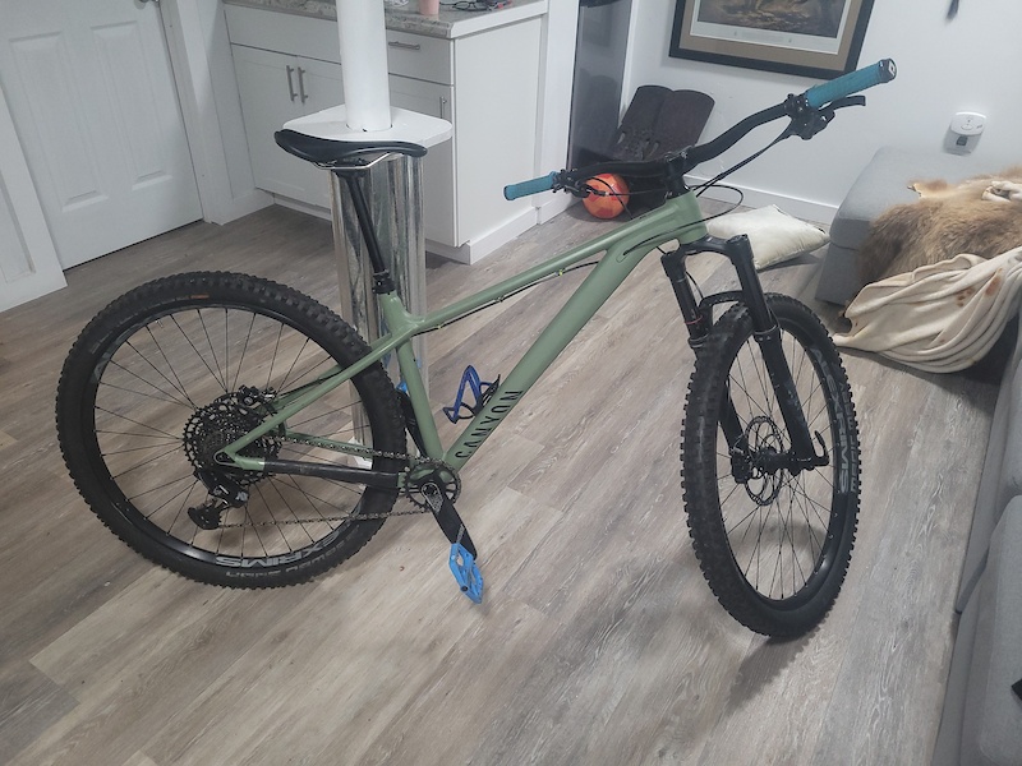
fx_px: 768
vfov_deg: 53.1
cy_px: 383
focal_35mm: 26
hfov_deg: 67.3
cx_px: 511
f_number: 1.8
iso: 320
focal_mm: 5.4
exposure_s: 1/40
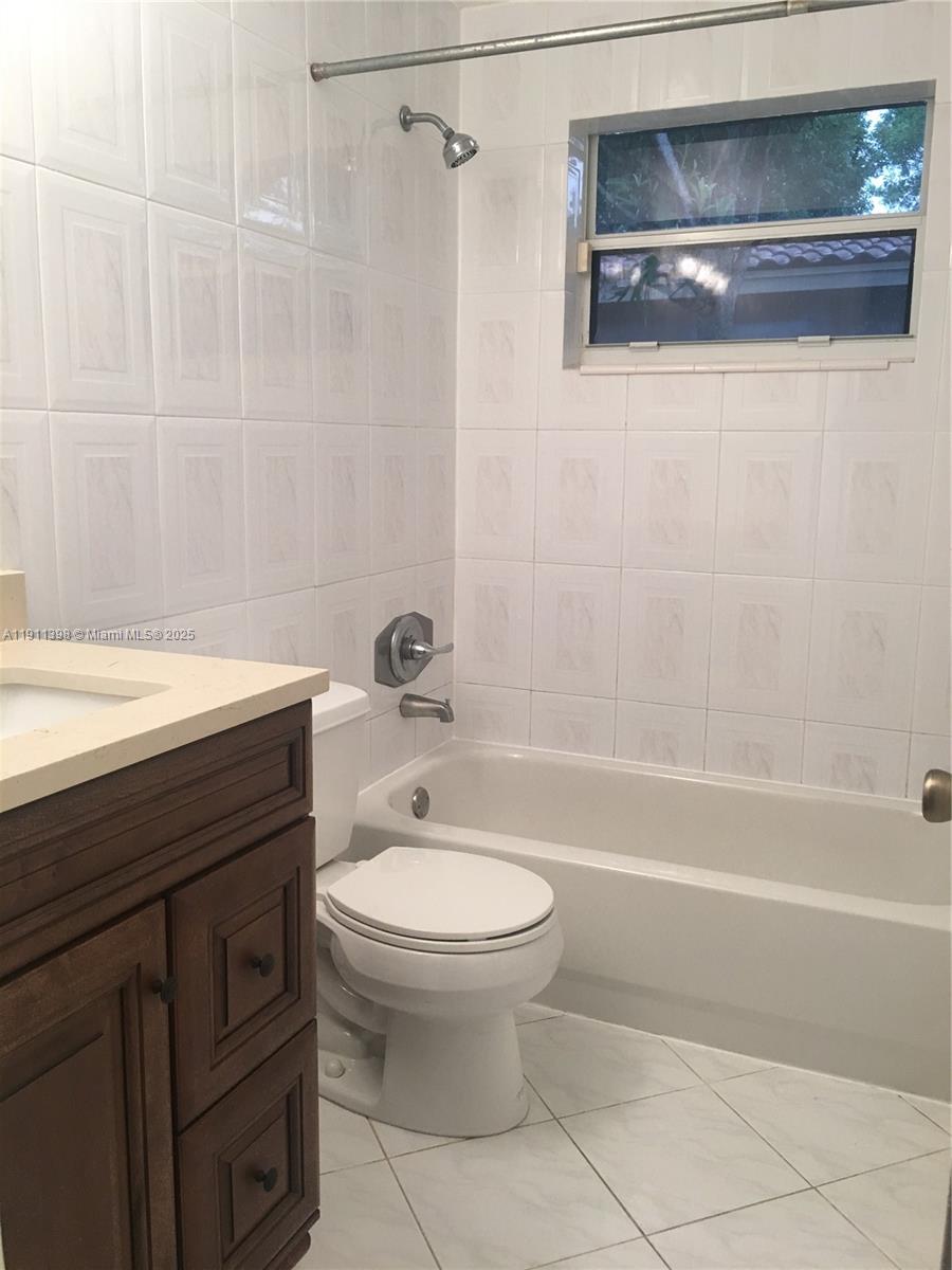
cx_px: 476
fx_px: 1063
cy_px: 635
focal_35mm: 29
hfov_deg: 48.2
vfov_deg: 61.7
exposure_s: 1/30
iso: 40
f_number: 2.2
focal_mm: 4.15
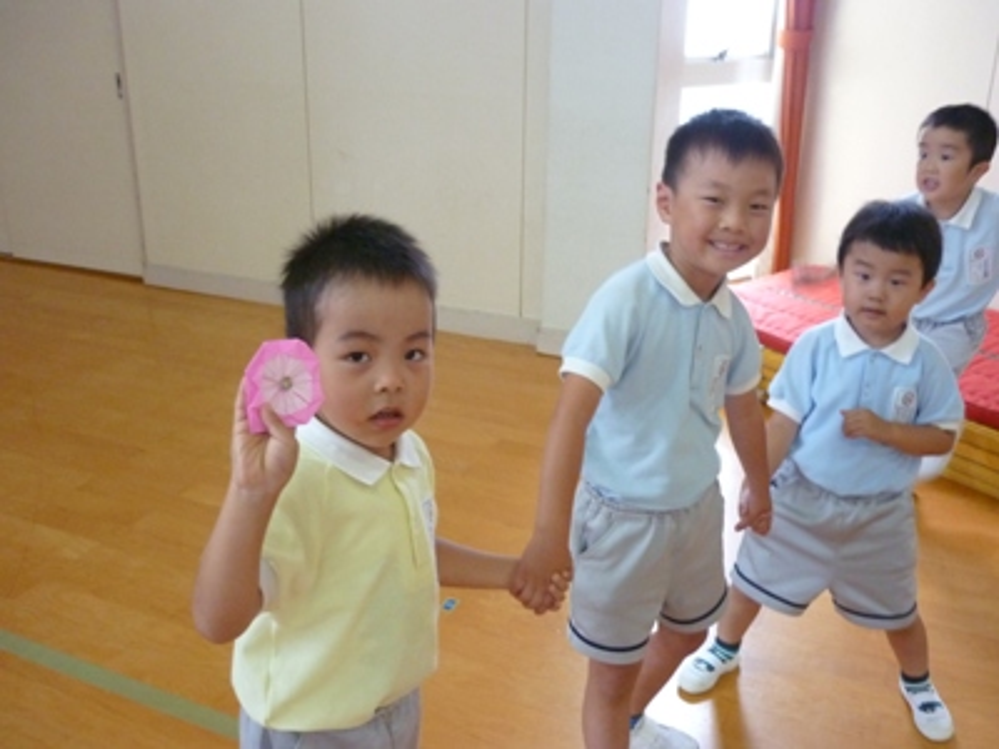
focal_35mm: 33
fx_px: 952
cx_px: 500
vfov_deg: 42.9
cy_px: 374
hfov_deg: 55.4
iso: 500
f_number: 2.8
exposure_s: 1/60
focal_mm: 5.5
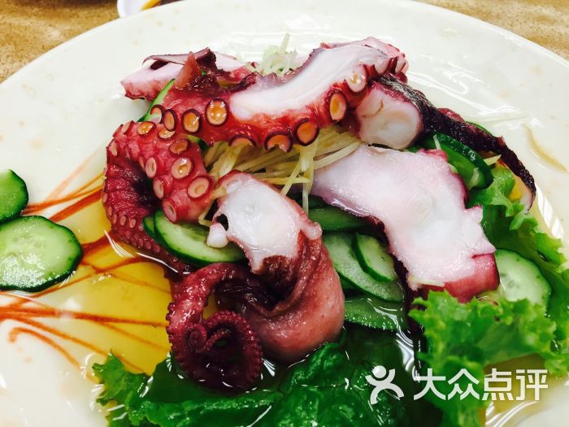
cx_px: 284
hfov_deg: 61.7
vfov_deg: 48.2
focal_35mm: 29
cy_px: 214
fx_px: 477
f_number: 2.2
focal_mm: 4.15
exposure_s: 1/30
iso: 40
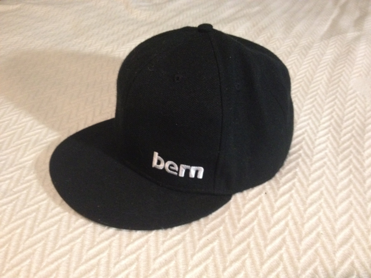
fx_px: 375
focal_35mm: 35
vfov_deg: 40.7
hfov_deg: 52.6
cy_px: 139
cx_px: 186
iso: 320
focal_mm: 4.28
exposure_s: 1/20
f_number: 2.4
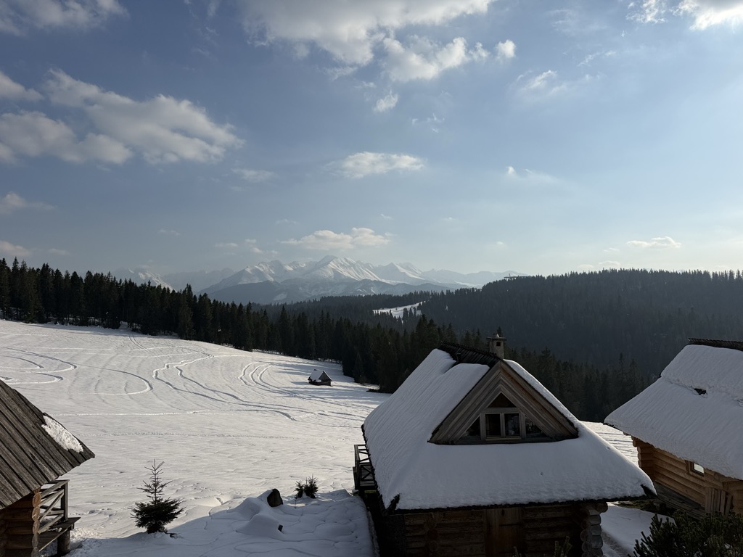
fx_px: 515
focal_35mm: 24
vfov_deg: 56.8
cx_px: 372
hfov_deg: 71.6
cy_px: 278
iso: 80
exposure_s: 1/14286
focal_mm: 6.76
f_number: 1.78
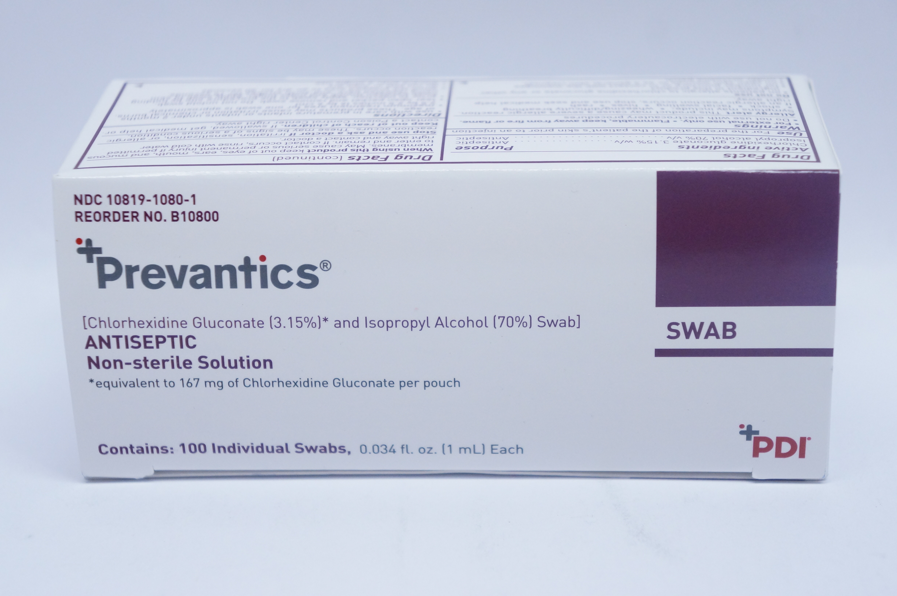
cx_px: 448
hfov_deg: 24.6
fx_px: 2053
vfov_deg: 16.5
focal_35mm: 82
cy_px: 298
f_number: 5.6
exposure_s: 1/200
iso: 1600
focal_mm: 55
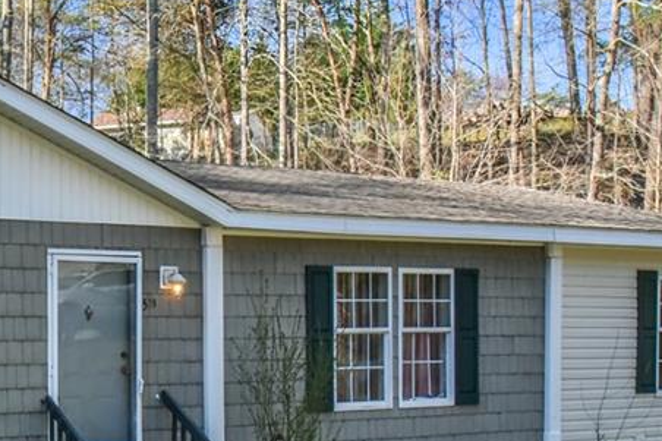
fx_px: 1250
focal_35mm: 68
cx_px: 64
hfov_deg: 28.5
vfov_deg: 19.7
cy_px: 366
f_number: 18
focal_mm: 30
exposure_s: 1/320
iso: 4000
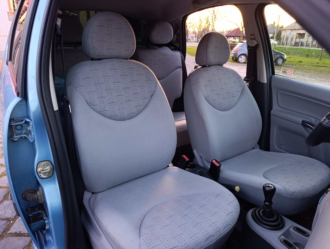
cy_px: 124
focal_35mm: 23
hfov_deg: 73.8
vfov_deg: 59.0
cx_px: 165
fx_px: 220
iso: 1250
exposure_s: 1/50
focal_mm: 6.14
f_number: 1.6
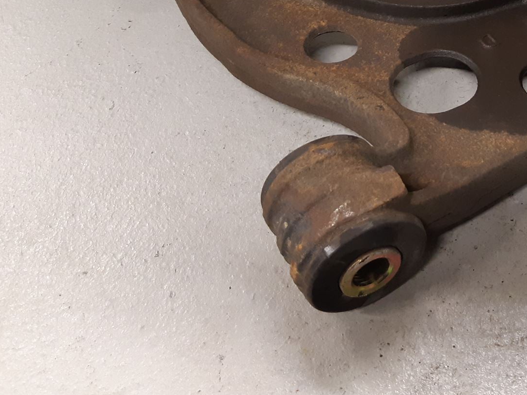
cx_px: 470
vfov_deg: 28.8
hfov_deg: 36.6
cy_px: 58
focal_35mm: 49
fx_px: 746
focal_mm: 3.93
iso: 200
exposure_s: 1/50
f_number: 1.7
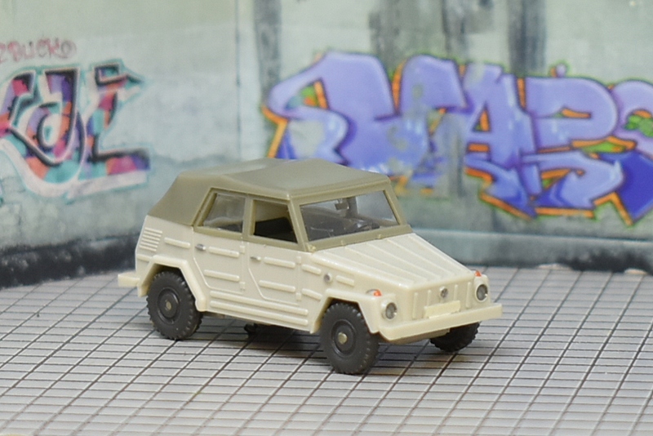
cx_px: 326
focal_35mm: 60
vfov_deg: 22.6
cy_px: 218
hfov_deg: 33.4
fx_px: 1089
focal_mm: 40
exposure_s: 1/60
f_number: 5
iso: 560
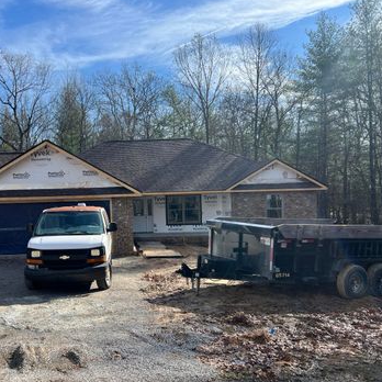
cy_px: 201
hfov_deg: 48.5
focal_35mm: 33
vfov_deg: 49.7
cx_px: 114
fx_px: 412
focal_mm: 5.7
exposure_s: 1/2165
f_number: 1.5
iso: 50
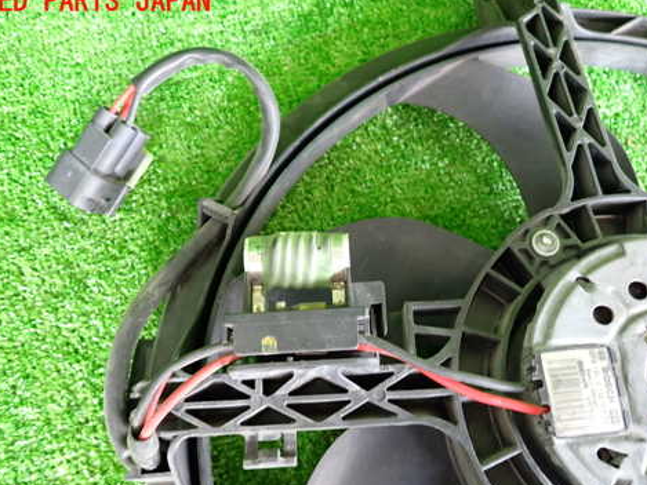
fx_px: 598
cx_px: 374
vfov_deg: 43.9
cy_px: 295
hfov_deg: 56.5
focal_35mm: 32
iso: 250
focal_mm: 4.5
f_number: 2
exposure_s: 1/30
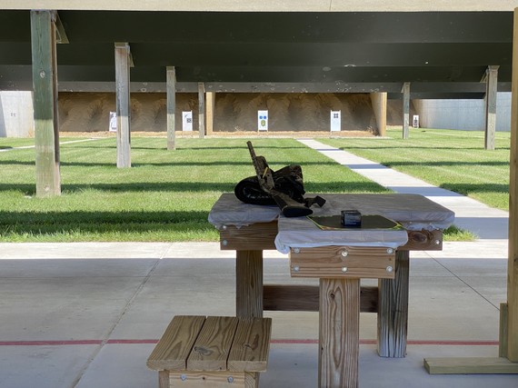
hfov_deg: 36.8
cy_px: 194
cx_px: 259
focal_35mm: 52
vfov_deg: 28.0
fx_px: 778
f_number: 2
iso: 20
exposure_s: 1/480
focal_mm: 6
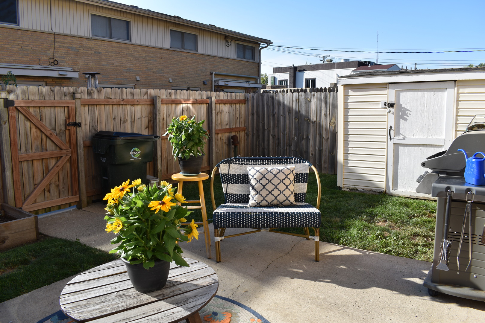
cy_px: 162
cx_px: 242
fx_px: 364
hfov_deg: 67.4
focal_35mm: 27
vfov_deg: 47.9
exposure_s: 1/160
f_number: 8
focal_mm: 18
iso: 100
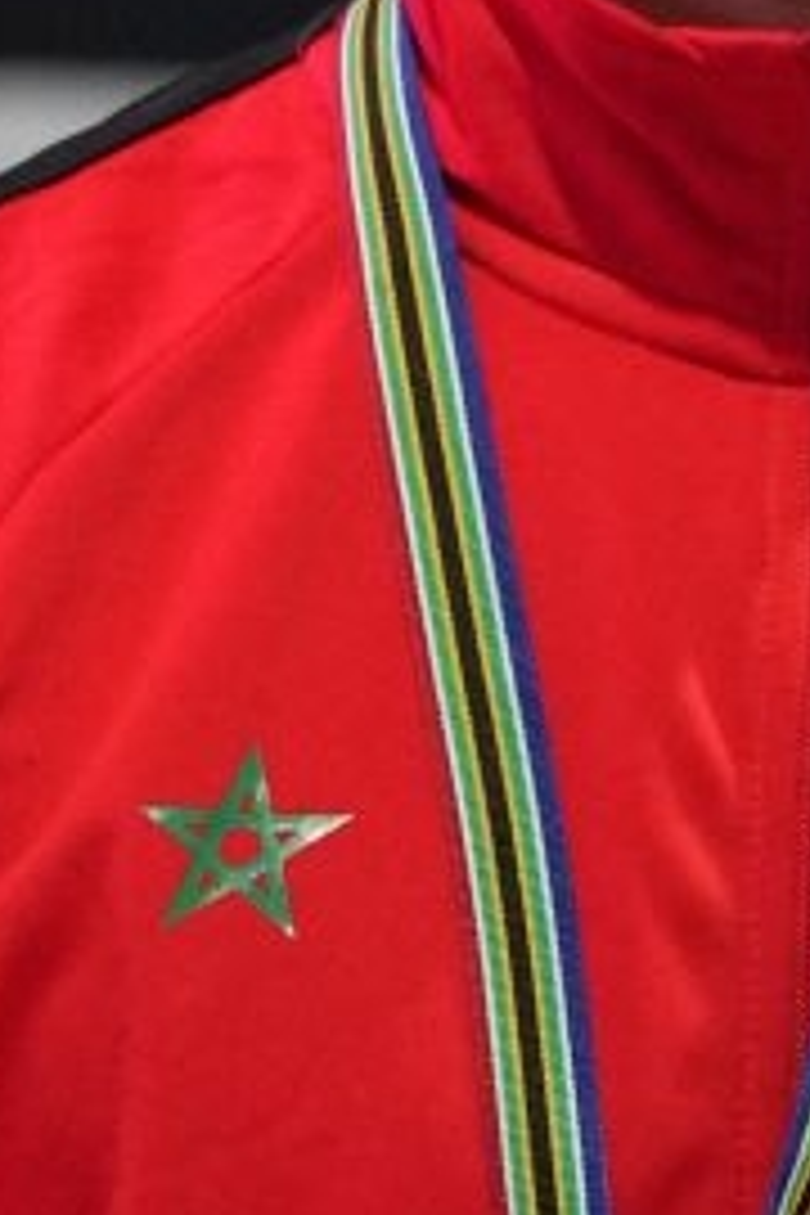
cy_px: 981
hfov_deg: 1.0
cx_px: 544
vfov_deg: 1.5
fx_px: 44918
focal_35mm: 1331
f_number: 2.8
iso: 2500
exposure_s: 1/250
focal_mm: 200
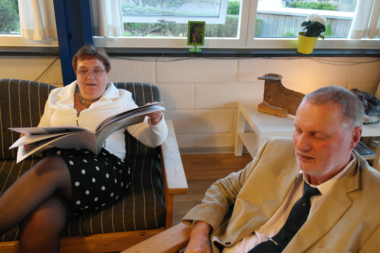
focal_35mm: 33
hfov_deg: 57.2
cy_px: 126
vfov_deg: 40.0
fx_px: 348
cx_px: 190
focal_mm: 22
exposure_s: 1/20
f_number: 3.5
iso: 1600
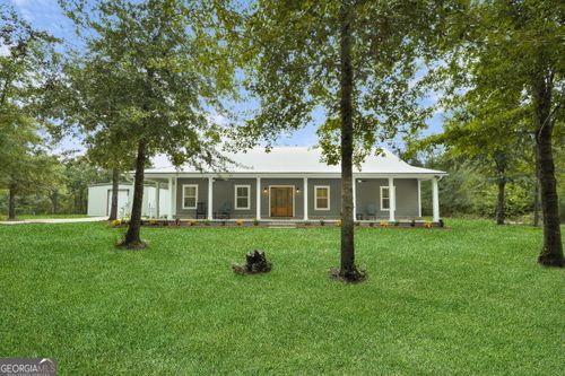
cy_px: 188
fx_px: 251
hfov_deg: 96.8
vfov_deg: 73.7
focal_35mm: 16
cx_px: 282
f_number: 9
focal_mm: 16
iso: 320
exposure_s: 1/100
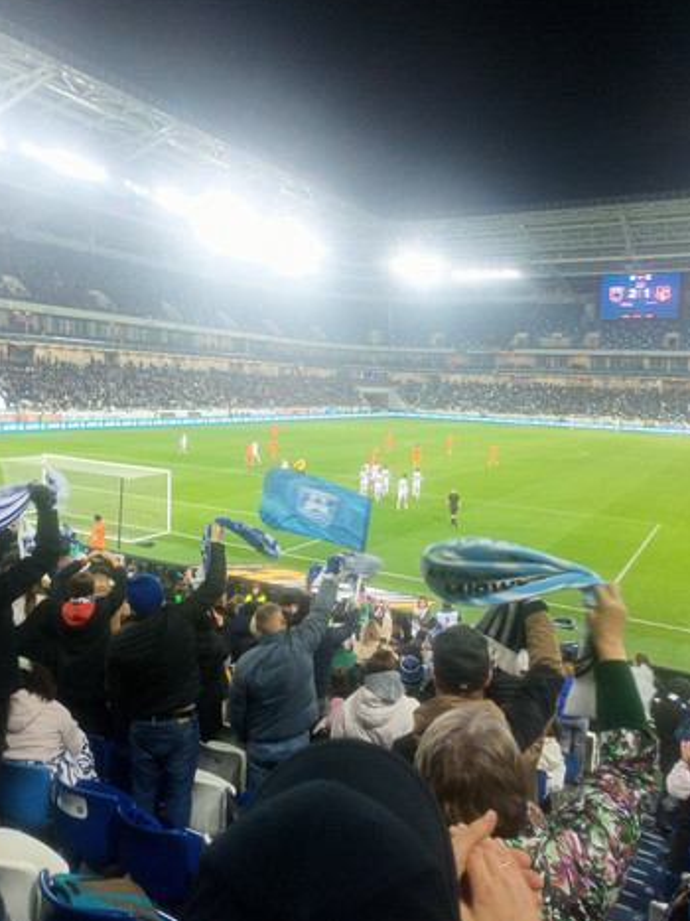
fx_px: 798
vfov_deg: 59.9
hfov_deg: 46.8
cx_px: 348
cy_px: 434
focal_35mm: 30
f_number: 1.8
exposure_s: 1/100
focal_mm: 4.69
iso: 122
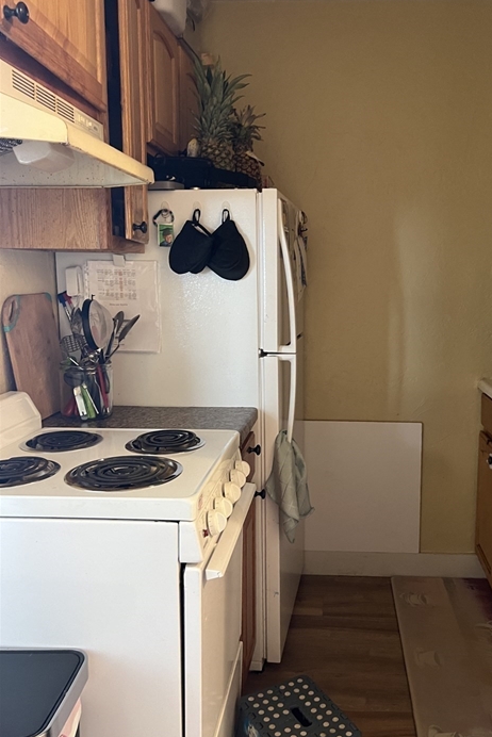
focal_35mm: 30
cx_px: 306
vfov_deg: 61.9
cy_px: 365
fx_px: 614
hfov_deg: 43.3
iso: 500
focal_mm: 5.7
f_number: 1.5
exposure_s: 1/60
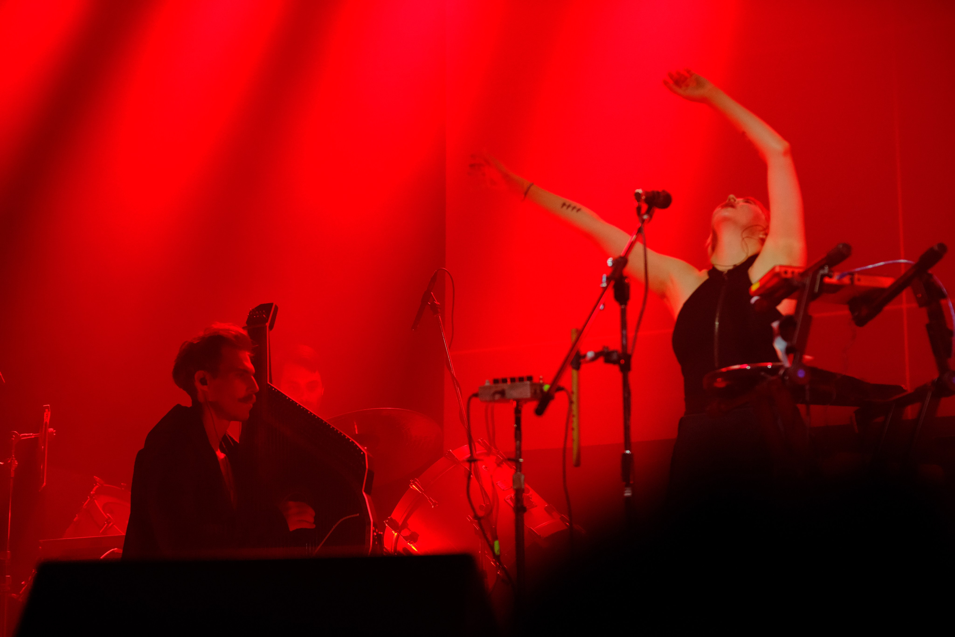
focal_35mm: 84
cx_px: 478
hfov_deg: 24.2
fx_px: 2228
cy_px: 318
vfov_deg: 16.3
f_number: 2
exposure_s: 1/800
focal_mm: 56
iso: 1600
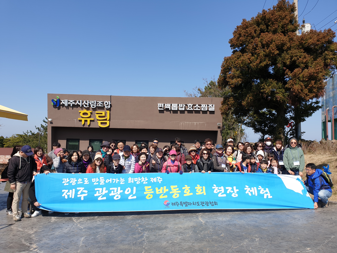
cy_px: 126
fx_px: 253
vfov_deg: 53.1
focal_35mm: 26
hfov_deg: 67.3
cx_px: 168
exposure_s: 1/1538
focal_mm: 4.3
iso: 50
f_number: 2.4
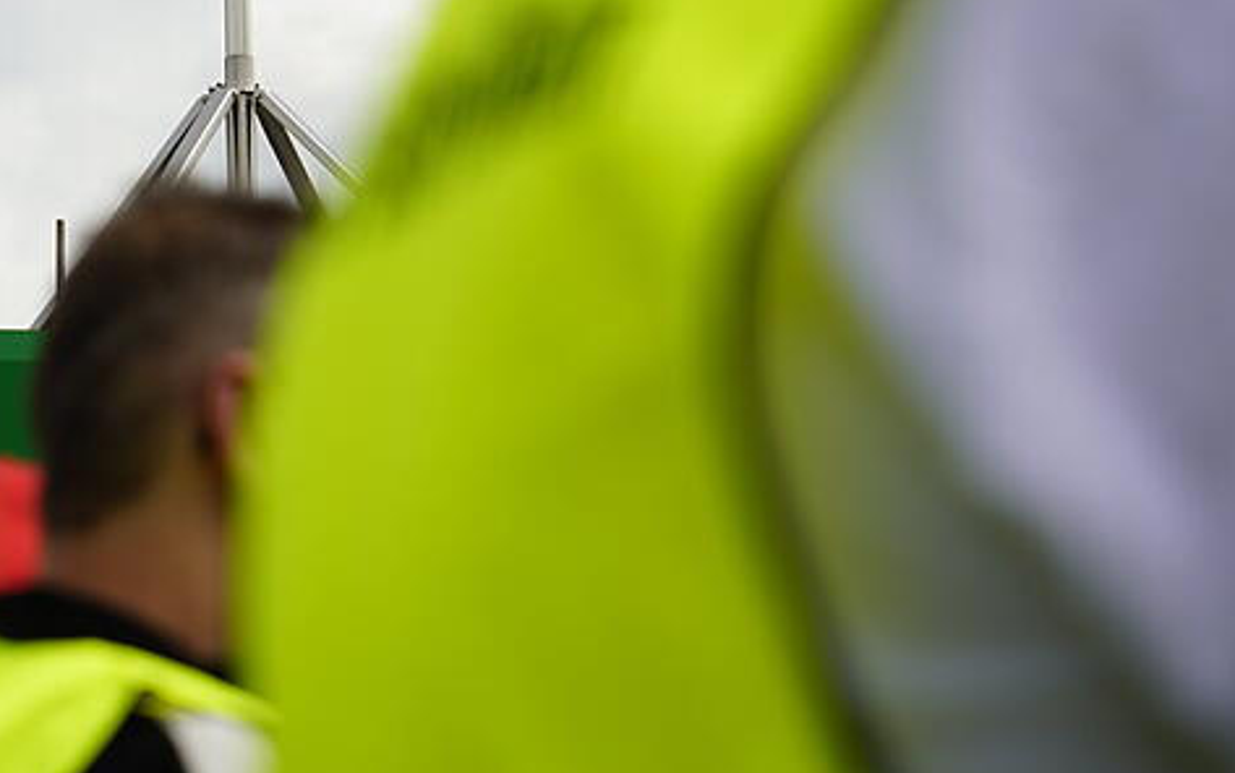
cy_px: 221
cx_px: 87
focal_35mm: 214
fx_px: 7205
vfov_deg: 6.1
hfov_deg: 9.7
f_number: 5.6
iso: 100
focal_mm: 106
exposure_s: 1/320
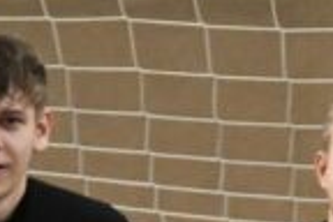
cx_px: 673
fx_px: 3413
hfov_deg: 5.5
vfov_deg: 3.6
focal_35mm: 369
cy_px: 690
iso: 8000
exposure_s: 1/640
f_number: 2.8
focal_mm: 52
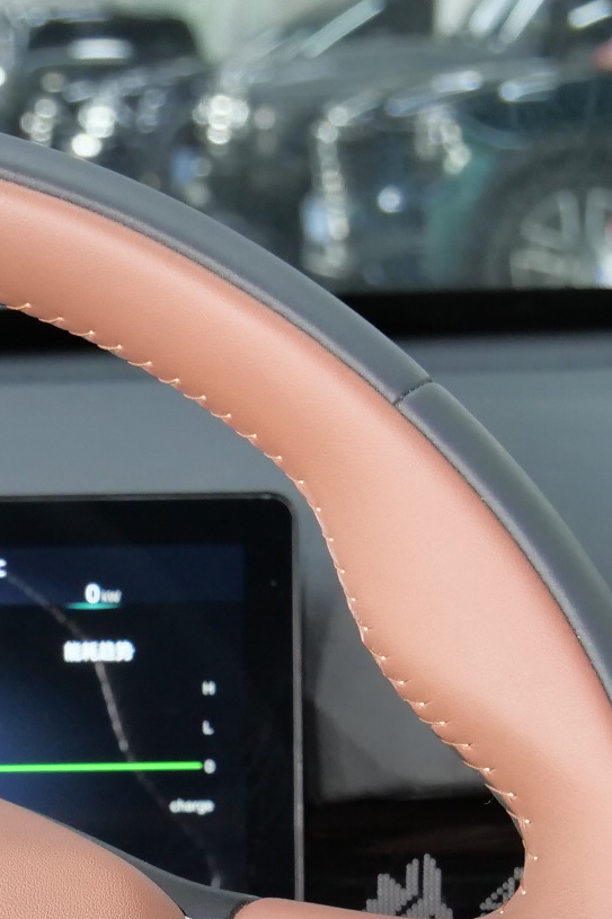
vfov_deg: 14.9
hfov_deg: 9.9
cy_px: 1041
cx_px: -287
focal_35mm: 134
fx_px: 3418
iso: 800
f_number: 5.6
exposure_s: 1/15
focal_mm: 20
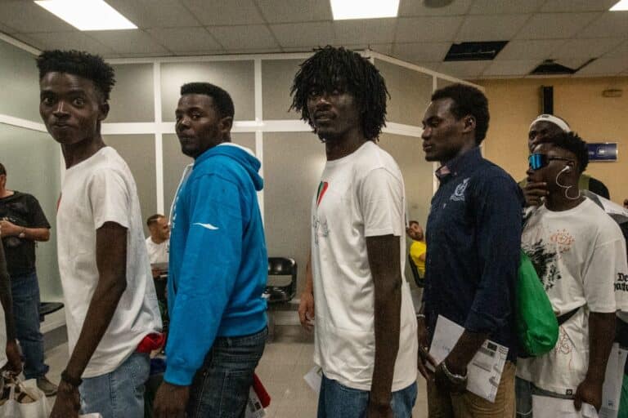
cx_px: 314
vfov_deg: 67.4
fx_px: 314
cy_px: 209
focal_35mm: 18
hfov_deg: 90.0
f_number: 6.3
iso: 32000
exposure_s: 1/1250
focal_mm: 18
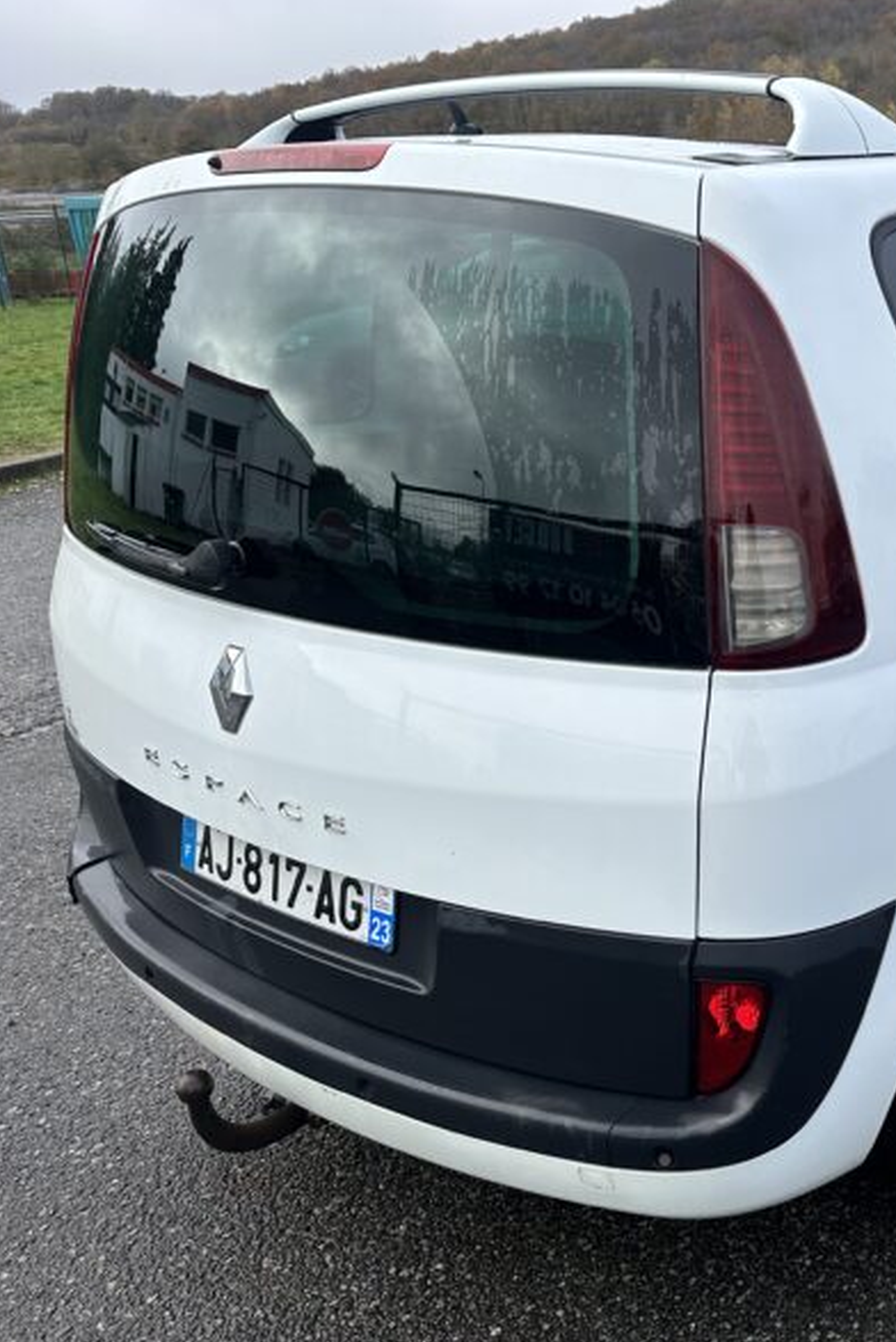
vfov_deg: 55.8
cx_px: 894
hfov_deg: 35.3
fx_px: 1268
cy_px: 663
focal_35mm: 34
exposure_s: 1/1587
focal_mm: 6.86
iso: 80
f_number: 1.78
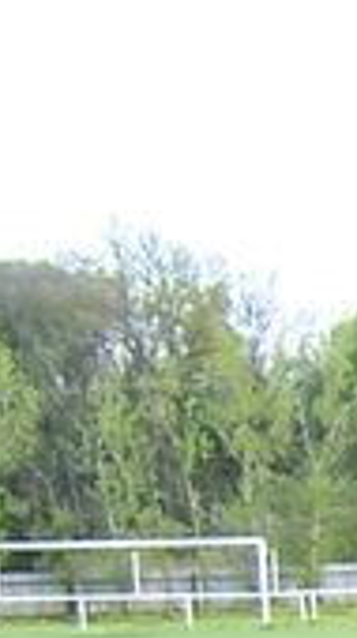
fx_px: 3670
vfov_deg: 9.4
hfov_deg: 4.7
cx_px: 1785
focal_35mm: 217
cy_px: 1171
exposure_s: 1/125
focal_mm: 5.5
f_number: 3.4
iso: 80
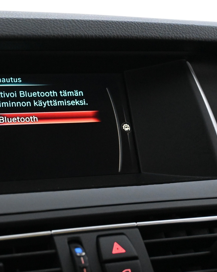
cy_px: 137
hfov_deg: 22.3
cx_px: 33
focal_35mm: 67
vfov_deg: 28.2
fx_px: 541
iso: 6400
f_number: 5
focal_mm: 31.5
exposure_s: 1/50
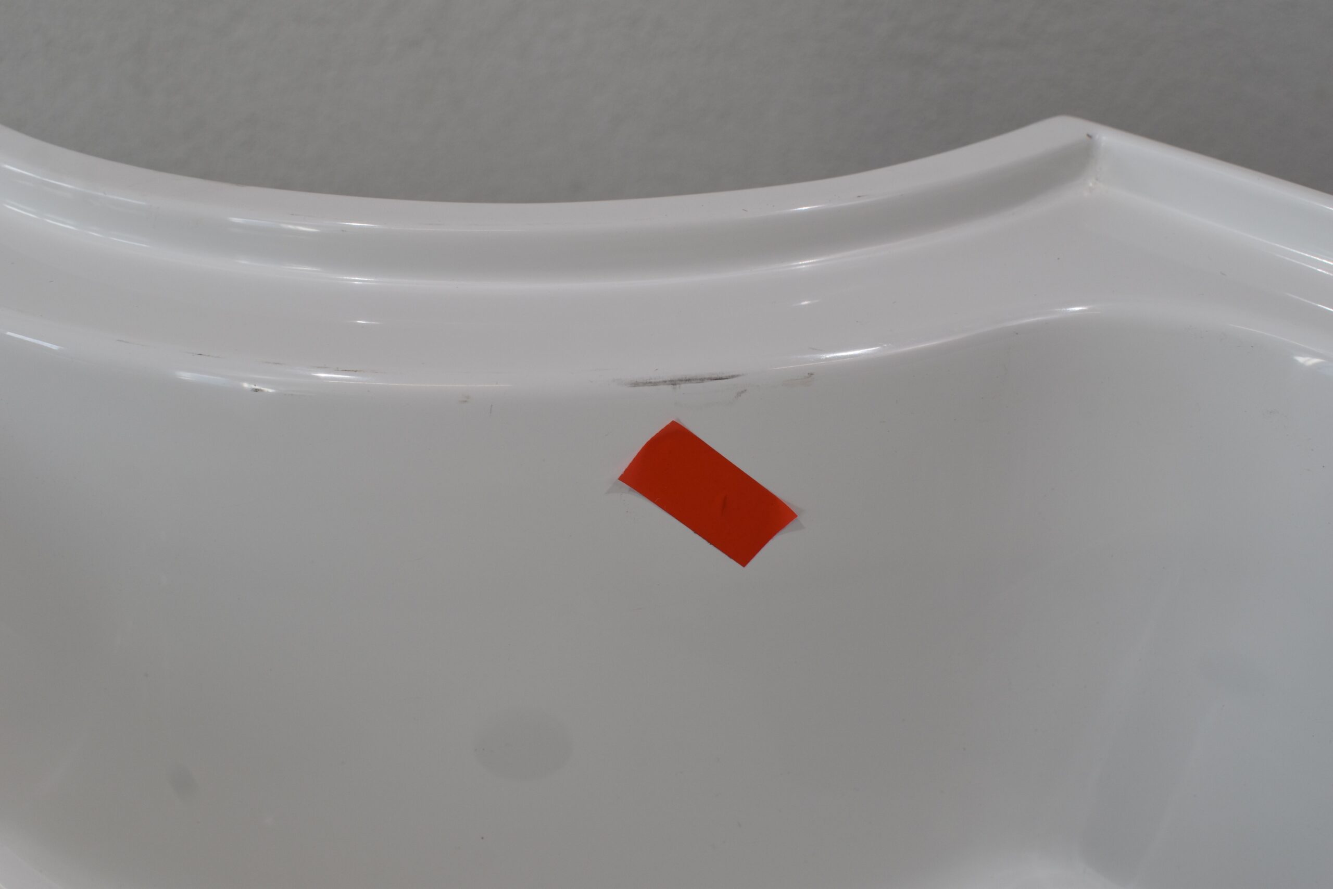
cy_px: 444
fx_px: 1333
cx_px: 666
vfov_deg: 36.9
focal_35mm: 36
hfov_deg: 53.1
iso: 180
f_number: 8
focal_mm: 24
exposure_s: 1/60
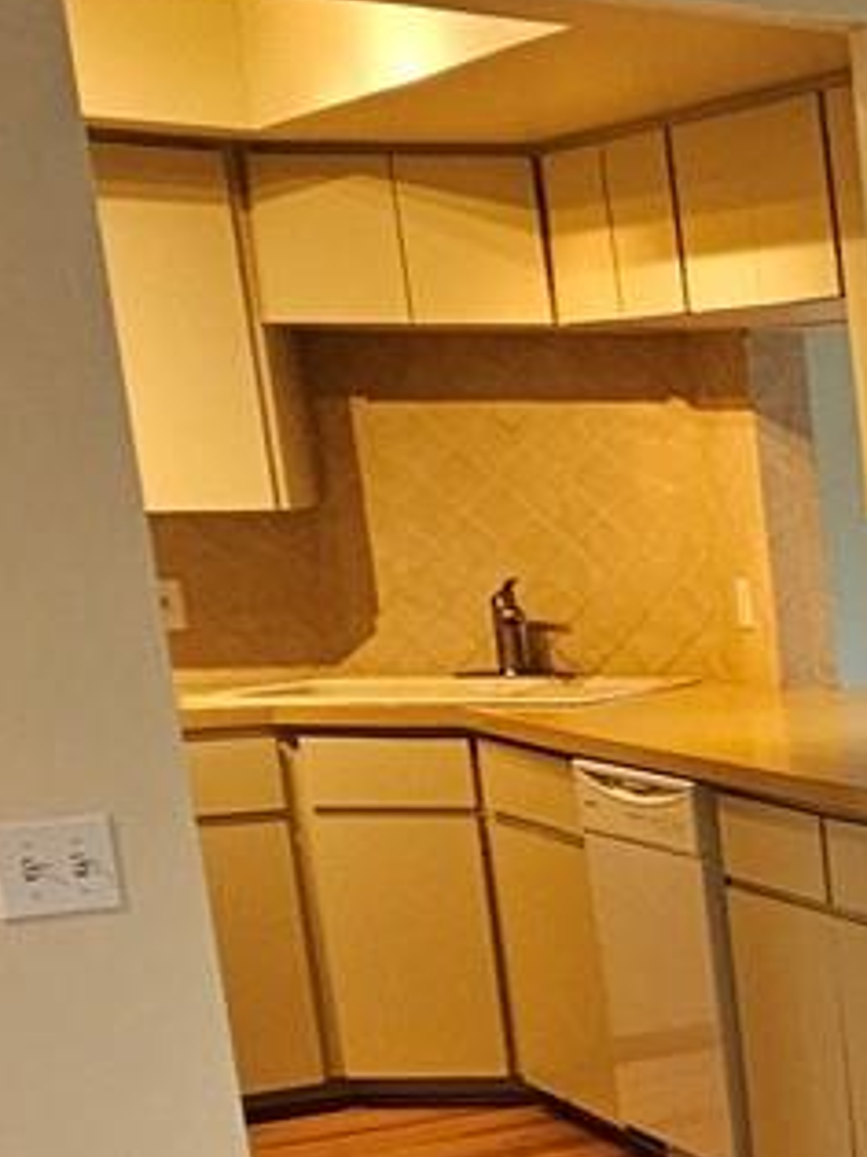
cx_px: 2083
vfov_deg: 28.6
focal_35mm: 66
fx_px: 2206
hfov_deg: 14.5
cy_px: 973
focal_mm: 2.2
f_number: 2.2
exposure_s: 1/60
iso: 160
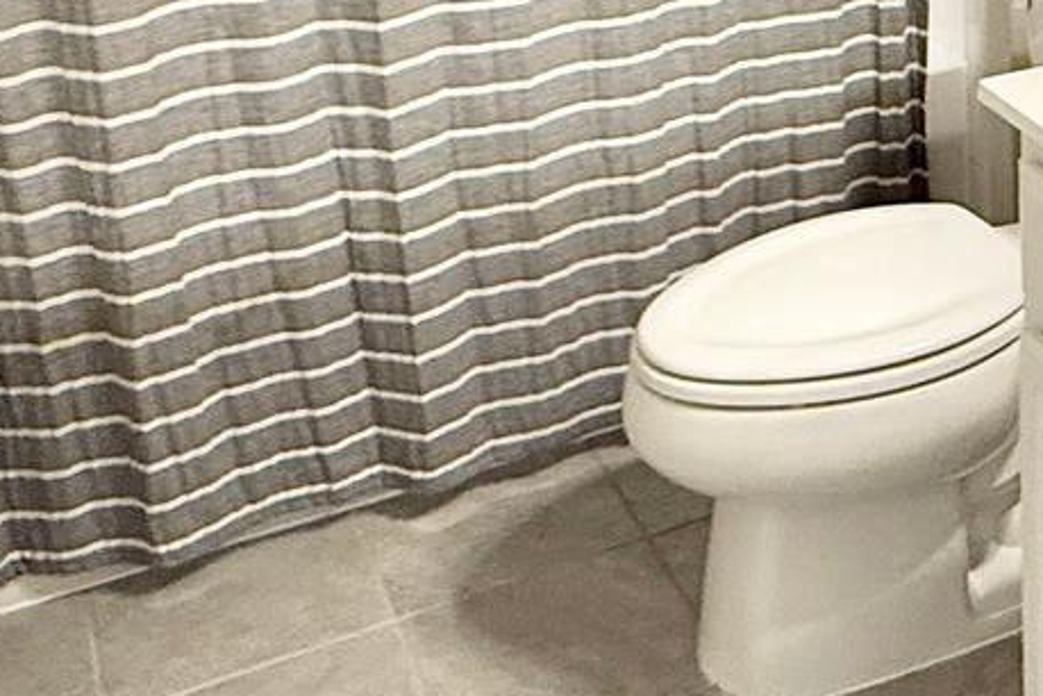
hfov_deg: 28.2
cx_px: 1148
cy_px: -216
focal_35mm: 65
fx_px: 1883
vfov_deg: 19.3
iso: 250
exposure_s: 1/120
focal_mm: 2.22
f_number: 2.2
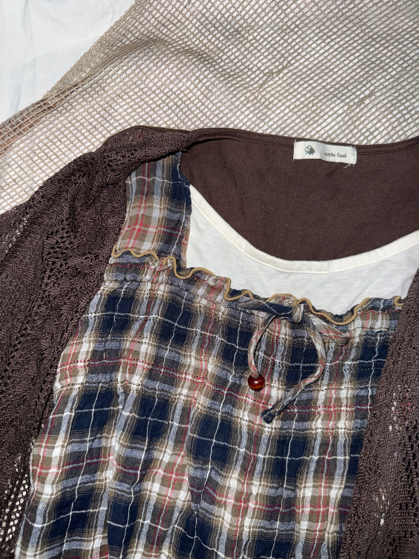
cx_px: 210
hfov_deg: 56.8
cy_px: 280
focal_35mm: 24
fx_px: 387
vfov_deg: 71.6
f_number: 1.78
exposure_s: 1/47
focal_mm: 6.76
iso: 80
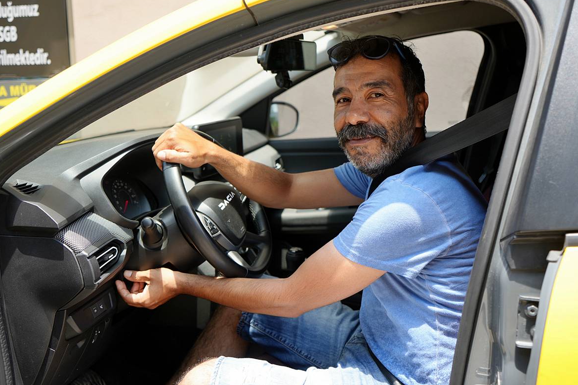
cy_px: 190
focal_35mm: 40
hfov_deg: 48.5
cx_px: 293
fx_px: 642
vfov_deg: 33.4
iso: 100
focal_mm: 39
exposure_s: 1/200
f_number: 4
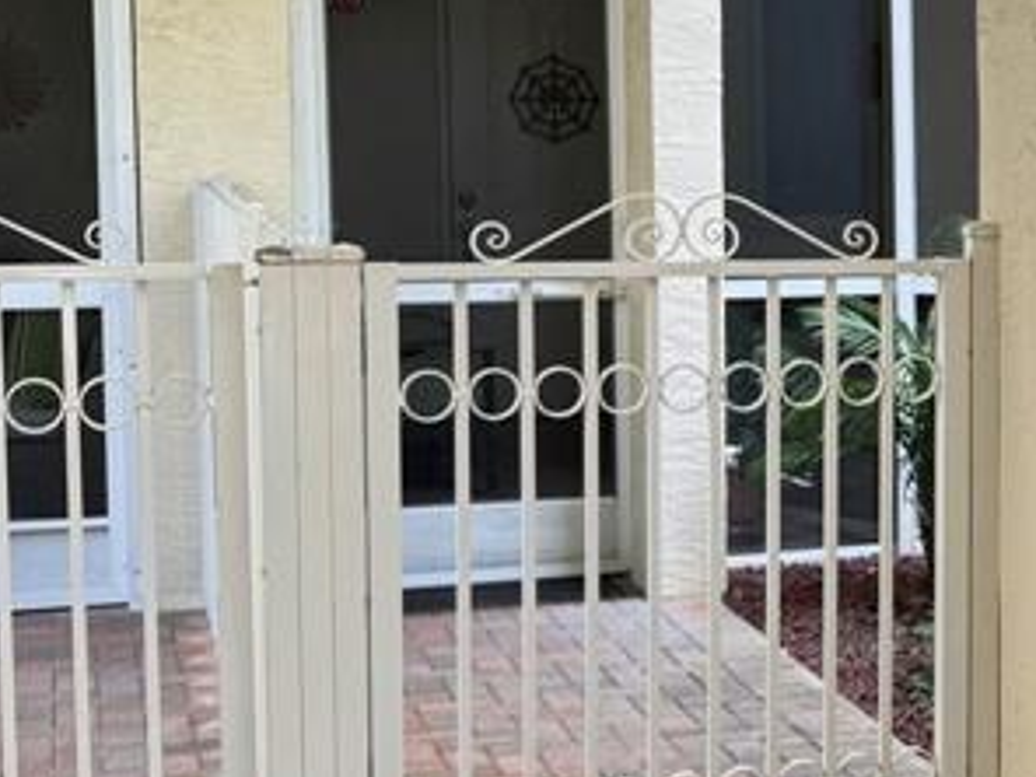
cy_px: 322
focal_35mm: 83
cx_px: 1326
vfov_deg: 17.8
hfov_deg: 21.4
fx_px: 2484
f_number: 1.78
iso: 64
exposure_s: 1/189
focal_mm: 6.76
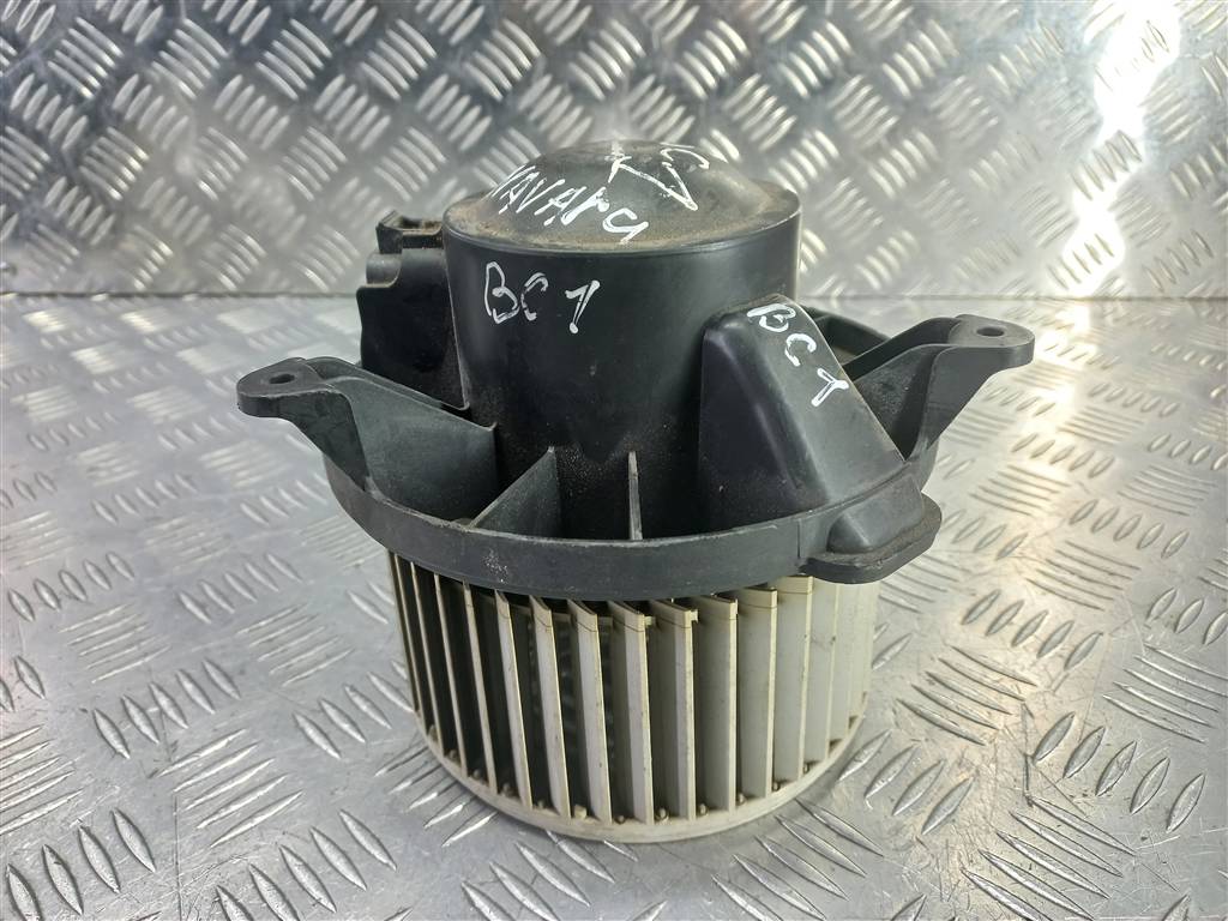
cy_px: 460
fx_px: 887
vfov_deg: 54.9
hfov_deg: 69.4
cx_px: 614
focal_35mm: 25
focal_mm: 4.6
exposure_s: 1/50
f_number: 1.8
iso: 160
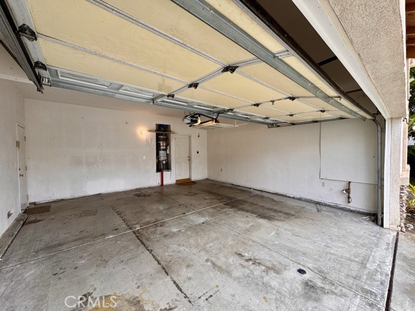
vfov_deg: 85.7
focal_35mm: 14
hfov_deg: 102.1
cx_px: 208
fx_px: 168
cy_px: 156
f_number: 2.2
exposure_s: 1/99
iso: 100
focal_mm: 2.22
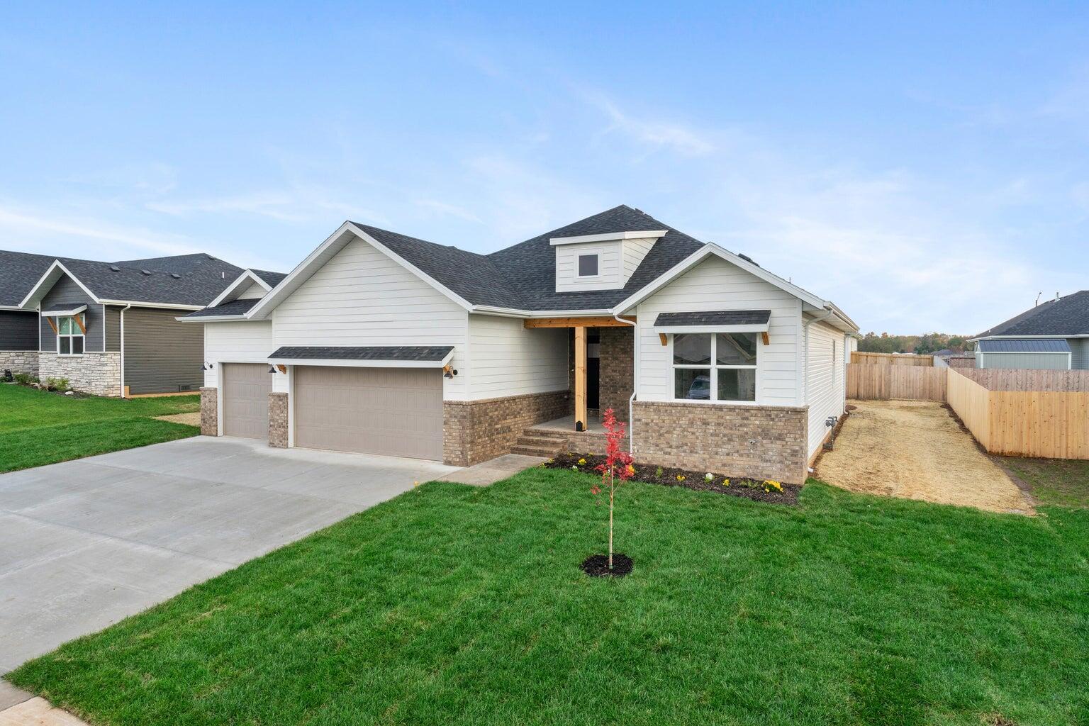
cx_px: 544
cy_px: 363
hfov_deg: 81.2
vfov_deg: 59.5
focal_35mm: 21
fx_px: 635
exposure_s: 1/100
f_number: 11
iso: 500
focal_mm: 21
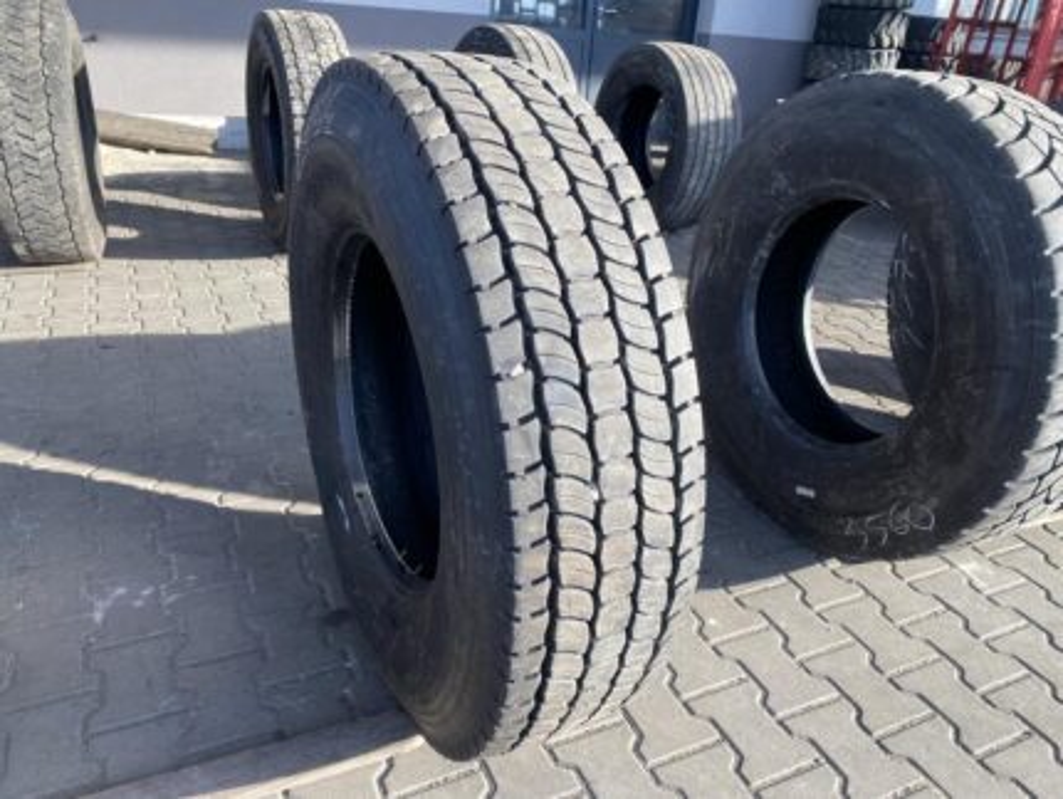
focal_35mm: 26
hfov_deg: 67.3
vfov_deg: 53.1
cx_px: 532
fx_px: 799
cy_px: 400
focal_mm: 4.25
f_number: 1.8
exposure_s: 1/346
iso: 32
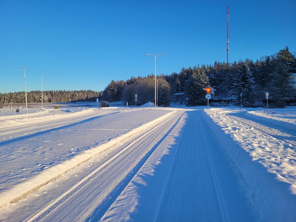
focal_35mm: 26
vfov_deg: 53.1
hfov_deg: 67.3
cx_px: 148
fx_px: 222
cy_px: 111
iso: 40
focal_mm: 5.4
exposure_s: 1/1686
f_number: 1.8
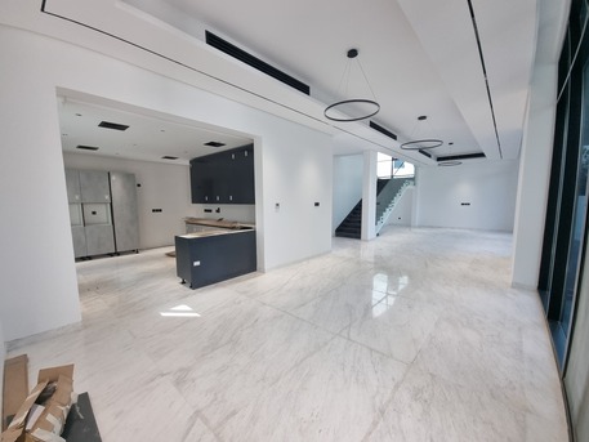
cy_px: 221
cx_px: 294
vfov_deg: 89.9
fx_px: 221
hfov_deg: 106.2
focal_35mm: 13
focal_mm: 2.2
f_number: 2.2
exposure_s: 1/120
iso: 64
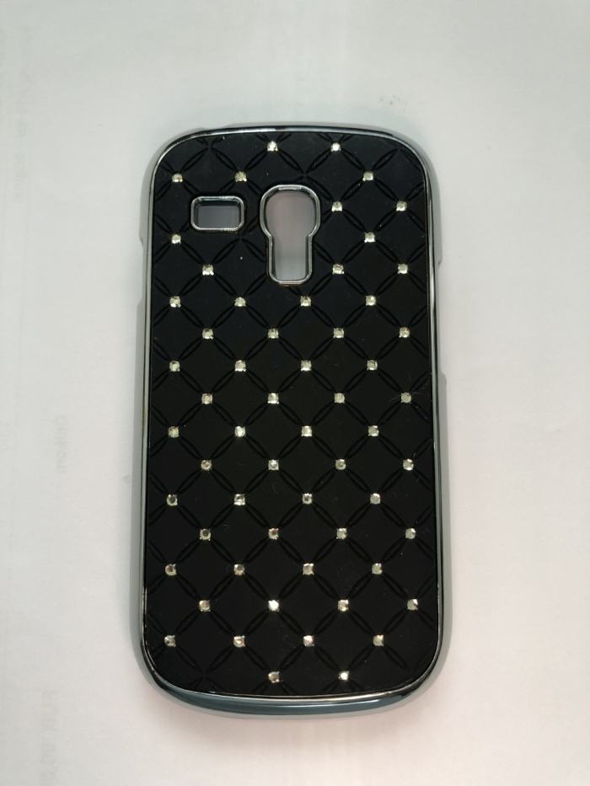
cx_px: 295
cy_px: 393
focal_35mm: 28
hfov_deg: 49.8
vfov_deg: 63.4
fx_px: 636
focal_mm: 4
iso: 32
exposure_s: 1/30
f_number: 1.8
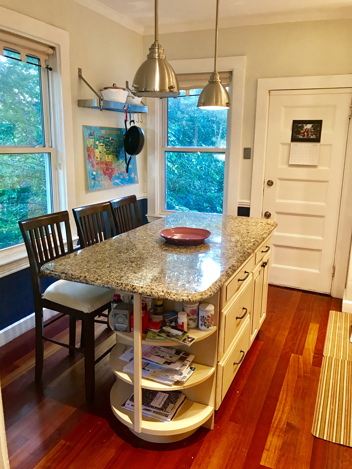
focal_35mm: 28
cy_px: 234
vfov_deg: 63.4
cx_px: 176
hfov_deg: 49.7
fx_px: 380
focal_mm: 3.99
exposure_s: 1/17
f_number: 1.8
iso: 40
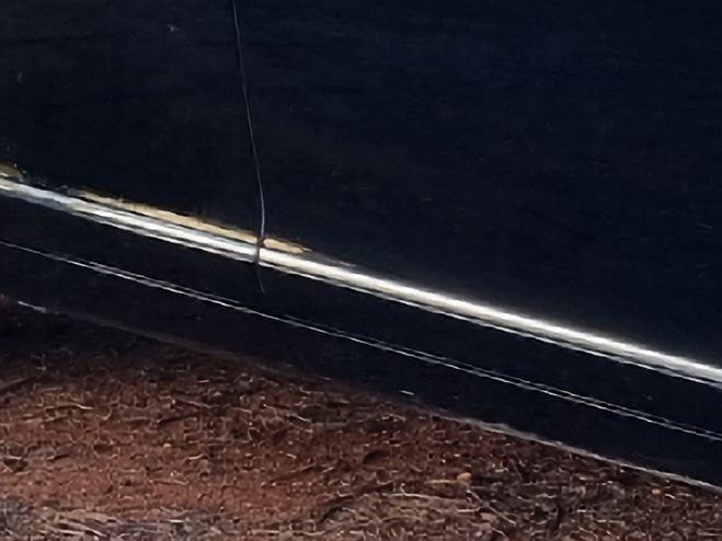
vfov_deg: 9.3
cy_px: 200
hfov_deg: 11.7
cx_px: 1174
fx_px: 3316
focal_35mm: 159
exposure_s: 1/208
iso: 50
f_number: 1.8
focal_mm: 5.4
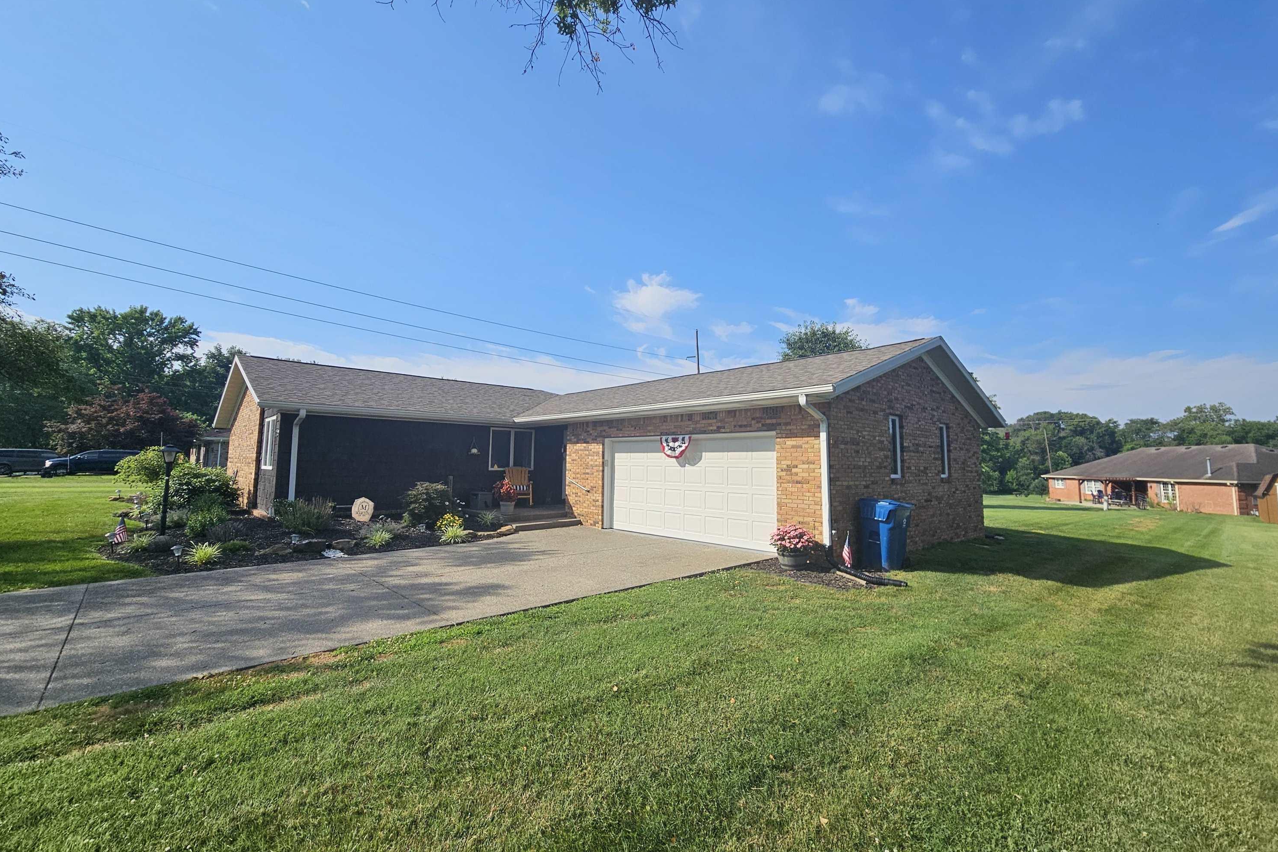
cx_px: 646
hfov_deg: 104.3
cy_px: 418
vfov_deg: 81.2
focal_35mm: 14
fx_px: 497
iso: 50
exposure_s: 1/3084
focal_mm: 2.2
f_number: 2.2
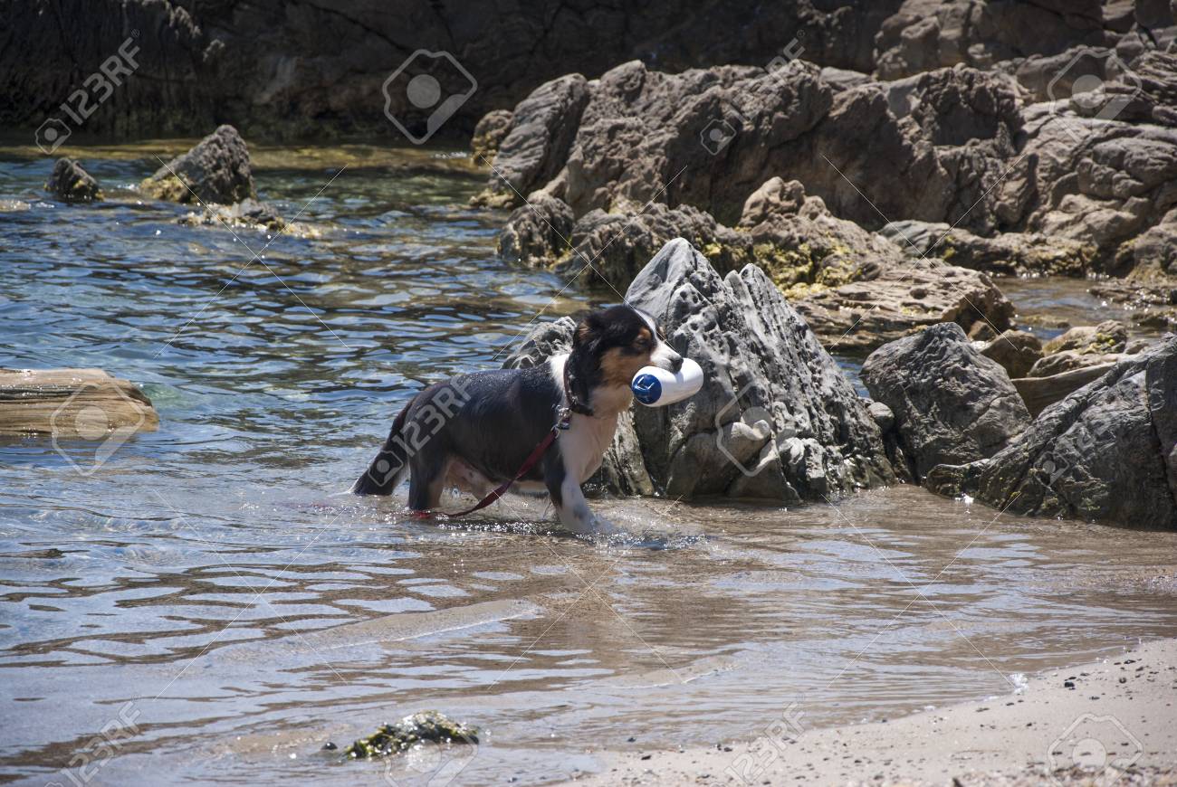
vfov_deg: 8.7
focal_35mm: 158
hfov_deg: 13.0
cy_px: 394
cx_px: 588
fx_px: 5155
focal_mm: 105
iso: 160
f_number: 5.6
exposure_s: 1/500
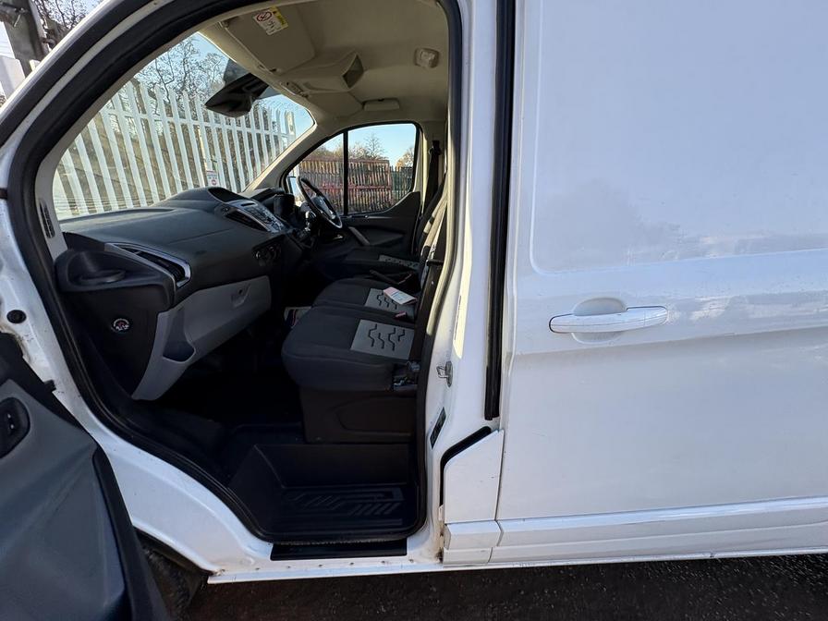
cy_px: 310
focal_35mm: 14
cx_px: 414
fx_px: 335
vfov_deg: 85.7
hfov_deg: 102.1
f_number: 2.2
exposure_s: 1/204
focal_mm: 2.22
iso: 40
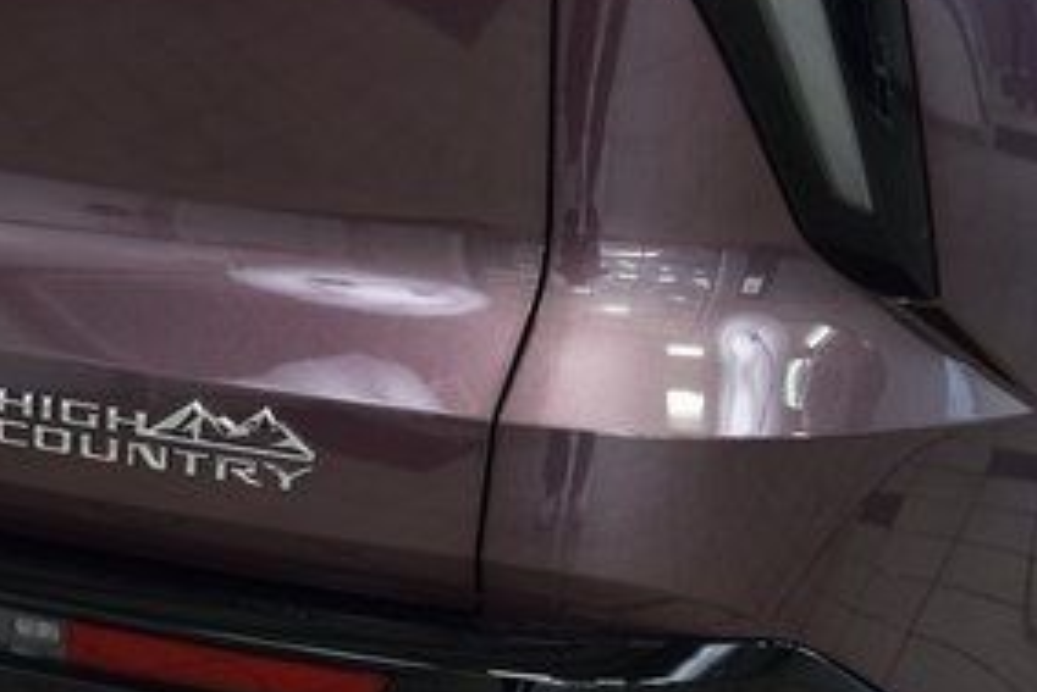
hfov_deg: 15.5
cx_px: -70
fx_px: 3718
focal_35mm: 129
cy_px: 317
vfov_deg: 10.6
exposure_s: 1/15
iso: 720
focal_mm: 38
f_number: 6.3
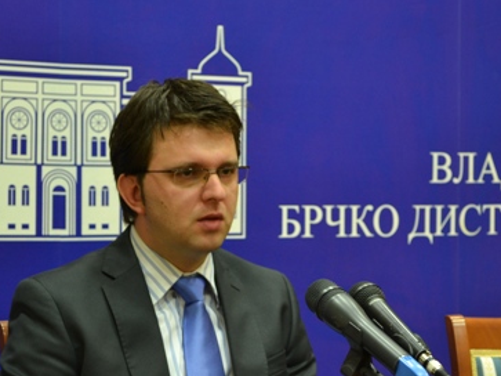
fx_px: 1620
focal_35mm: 112
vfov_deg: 13.2
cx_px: 286
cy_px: 267
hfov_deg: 17.6
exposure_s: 1/15
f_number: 5.3
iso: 500
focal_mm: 44
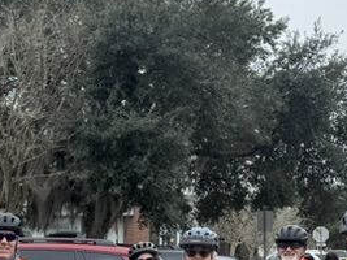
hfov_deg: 21.2
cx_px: 107
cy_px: 264
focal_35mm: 92
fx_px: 922
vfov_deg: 15.7
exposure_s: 1/1395
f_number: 1.78
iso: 80
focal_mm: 6.76
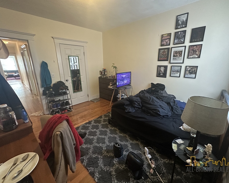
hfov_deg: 96.7
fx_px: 102
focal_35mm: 15
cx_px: 120
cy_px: 91
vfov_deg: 84.0
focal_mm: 2.22
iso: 1000
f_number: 2.2
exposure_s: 1/60
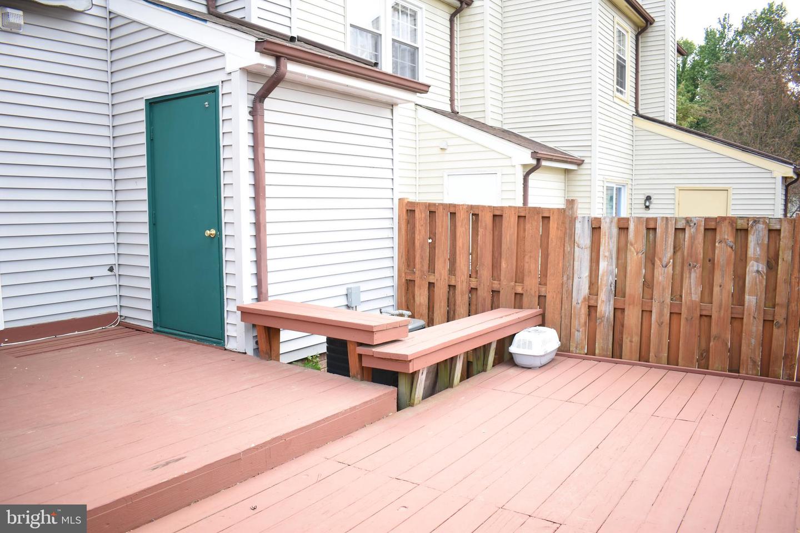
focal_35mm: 27
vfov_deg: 47.9
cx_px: 400
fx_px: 600
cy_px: 266
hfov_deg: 67.4
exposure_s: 1/200
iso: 200
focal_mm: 18
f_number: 3.5
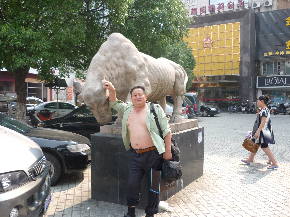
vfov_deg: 42.9
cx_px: 145
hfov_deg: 55.4
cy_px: 108
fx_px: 276
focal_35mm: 33
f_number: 2.8
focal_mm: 5.5
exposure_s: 1/320
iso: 100
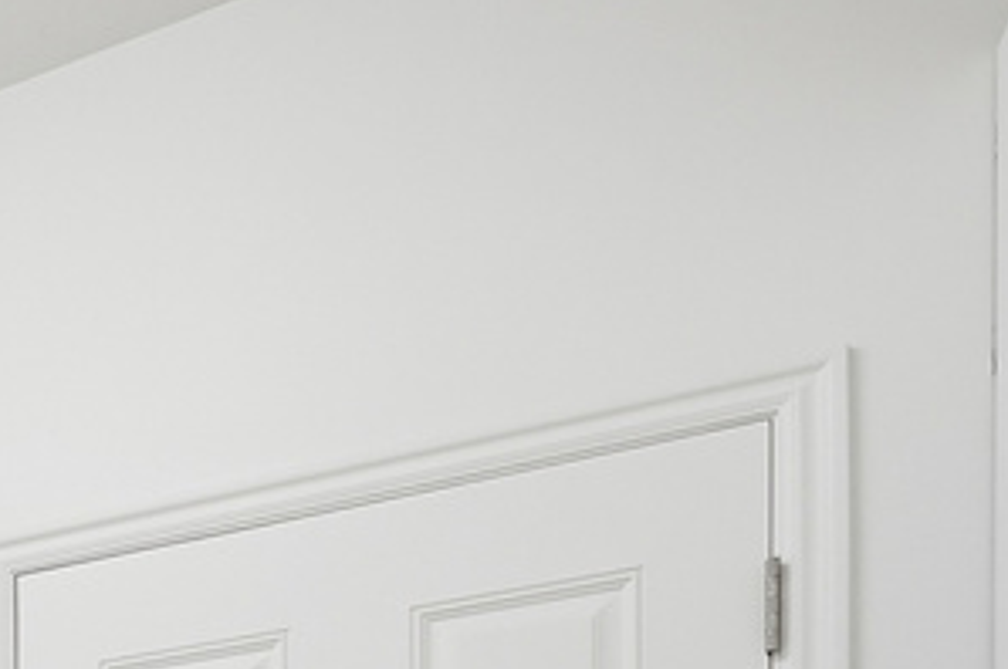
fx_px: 1538
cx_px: -687
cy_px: 1122
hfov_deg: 23.7
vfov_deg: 19.7
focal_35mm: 55
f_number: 9
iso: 250
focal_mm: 16
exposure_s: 1/250
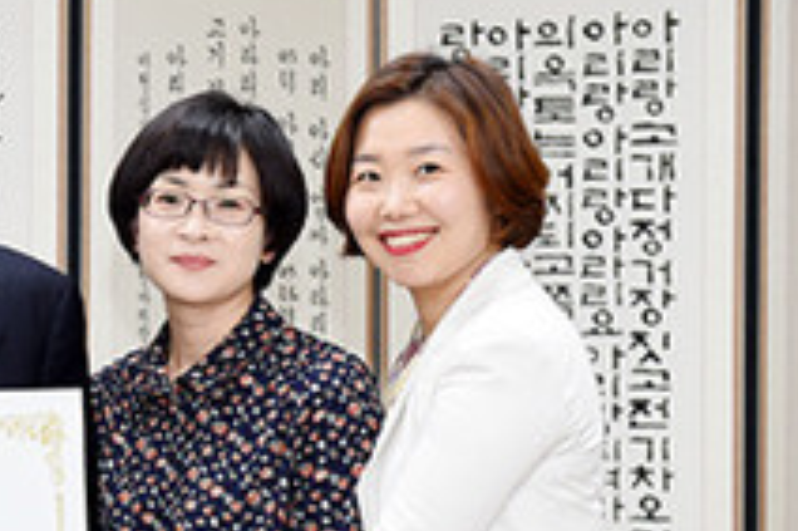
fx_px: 3012
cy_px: 514
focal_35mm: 136
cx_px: -147
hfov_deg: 14.6
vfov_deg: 10.0
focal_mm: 48
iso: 800
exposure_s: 1/125
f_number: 4
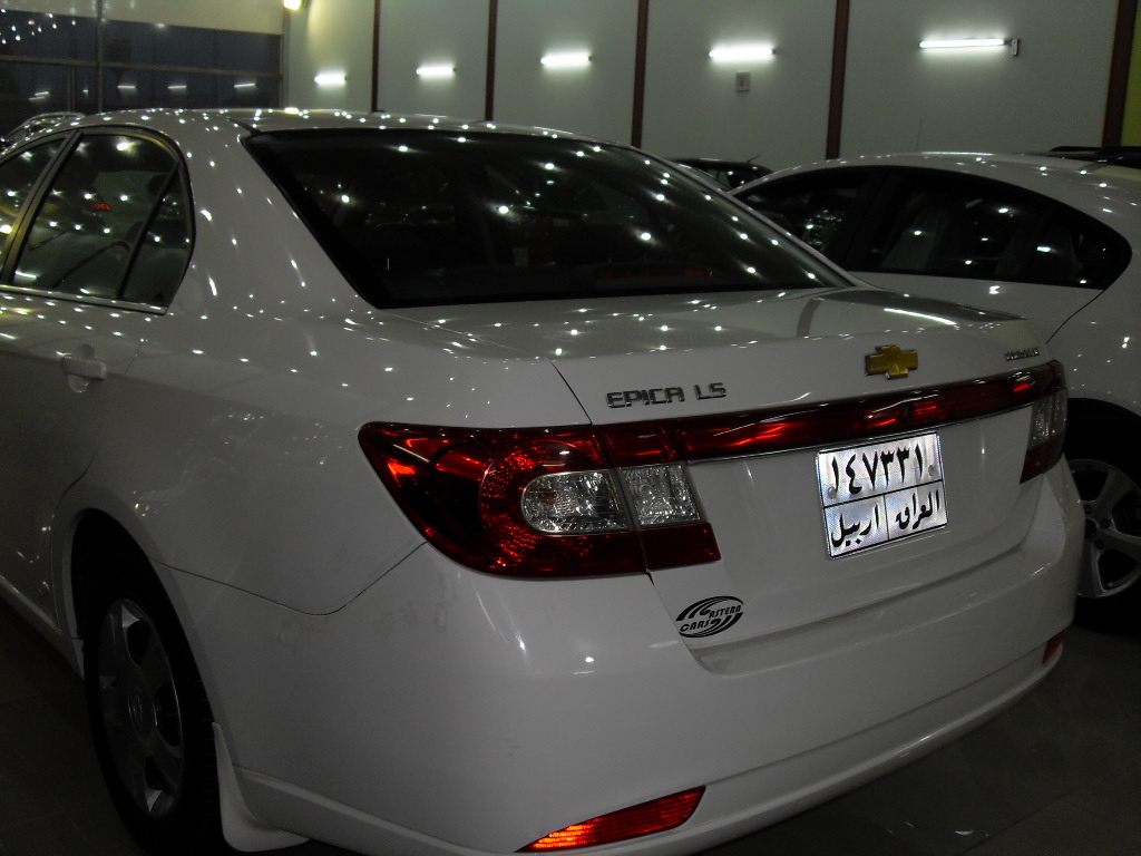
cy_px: 428
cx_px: 570
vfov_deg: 38.7
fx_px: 1220
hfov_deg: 50.1
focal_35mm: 37
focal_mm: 6.3
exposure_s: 1/45
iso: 100
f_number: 2.8
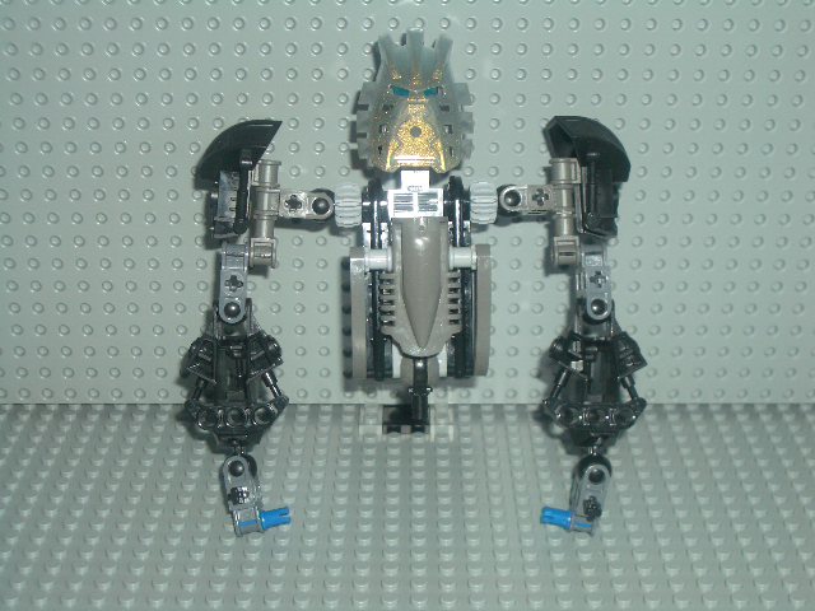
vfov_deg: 23.7
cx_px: 408
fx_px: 1460
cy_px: 306
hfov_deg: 31.2
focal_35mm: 62
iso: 100
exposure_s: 1/60
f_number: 3.5
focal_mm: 10.2
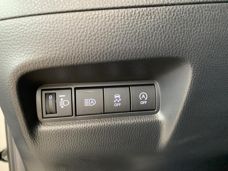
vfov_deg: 53.1
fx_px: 171
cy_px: 86
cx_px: 114
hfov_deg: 67.3
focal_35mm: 26
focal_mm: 4.25
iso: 400
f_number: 1.8
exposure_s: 1/42
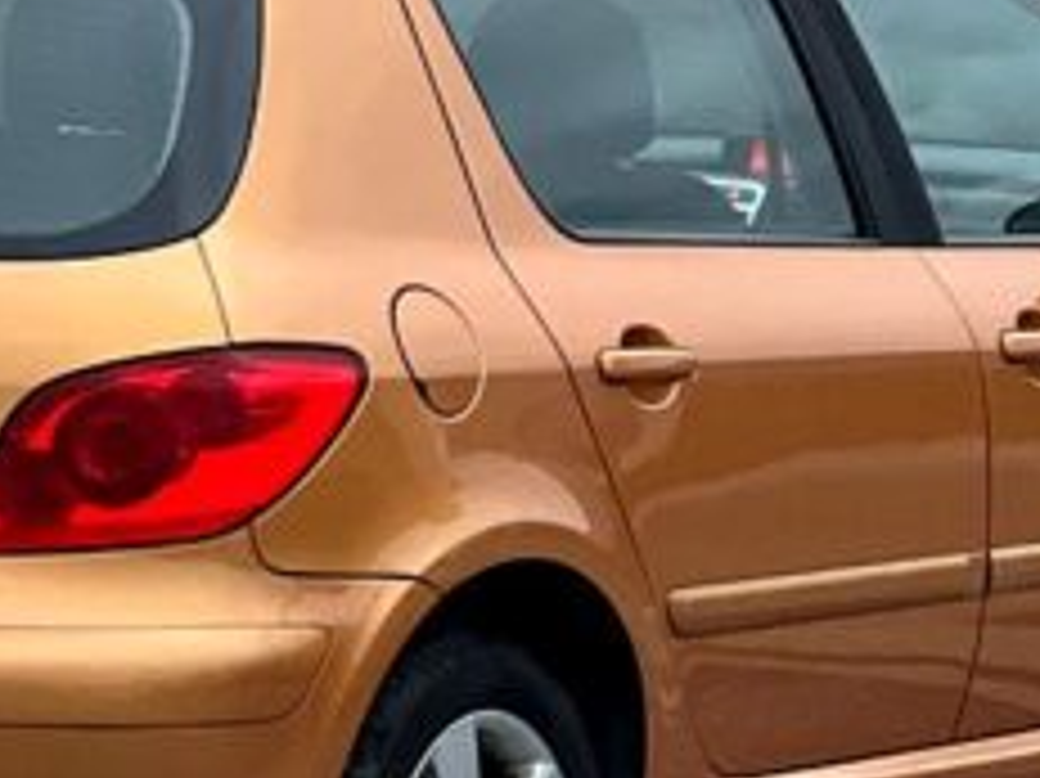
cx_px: -18
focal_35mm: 267
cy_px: 265
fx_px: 8018
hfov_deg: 7.4
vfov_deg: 5.6
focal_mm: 9
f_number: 2.8
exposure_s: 1/14
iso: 400
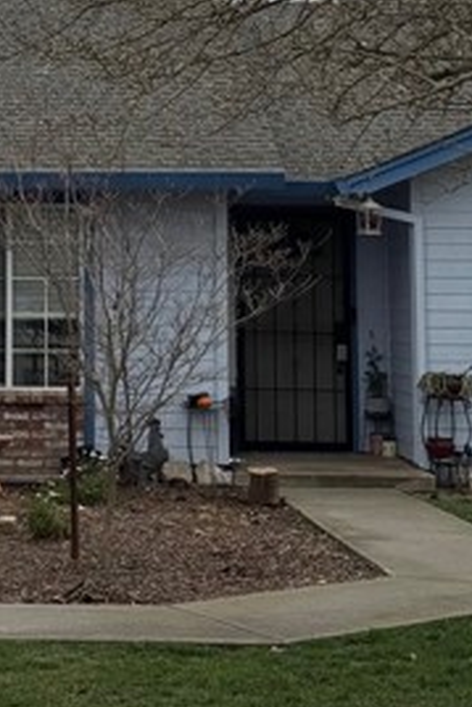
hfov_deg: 11.3
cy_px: 55
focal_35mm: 119
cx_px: -69
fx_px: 2337
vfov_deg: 16.9
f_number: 1.78
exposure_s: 1/7092
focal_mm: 6.76
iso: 64
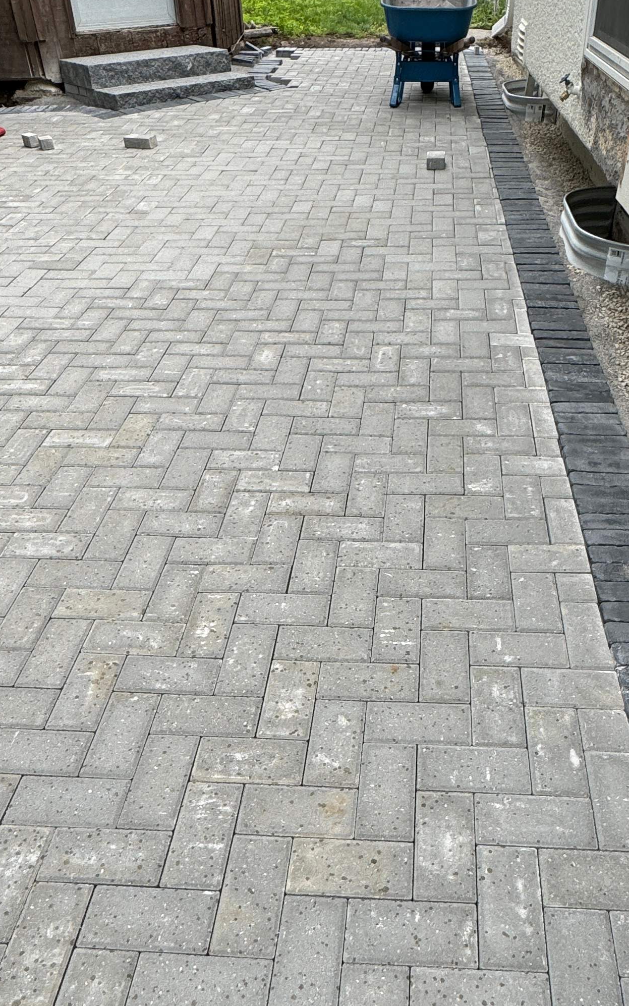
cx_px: 379
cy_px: 583
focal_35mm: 30
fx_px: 822
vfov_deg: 62.5
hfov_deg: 41.6
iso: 40
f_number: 2.2
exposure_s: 1/340
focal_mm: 2.22
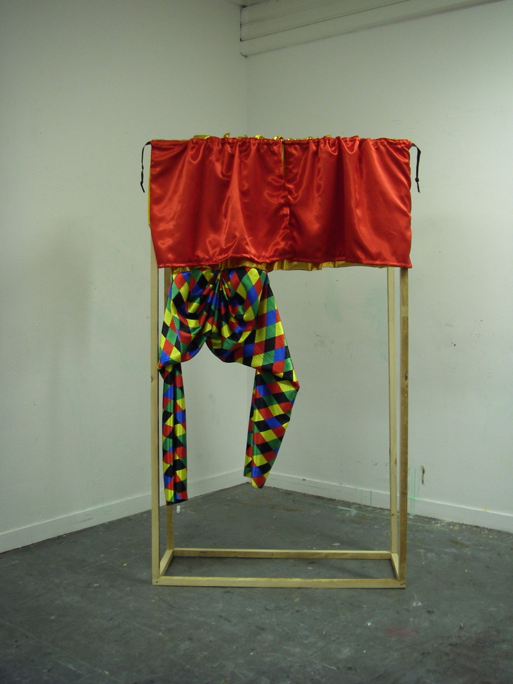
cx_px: 256
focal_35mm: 38
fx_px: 751
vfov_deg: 49.0
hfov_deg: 37.7
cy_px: 342
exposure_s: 1/8
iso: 160
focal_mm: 6.3
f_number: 3.3
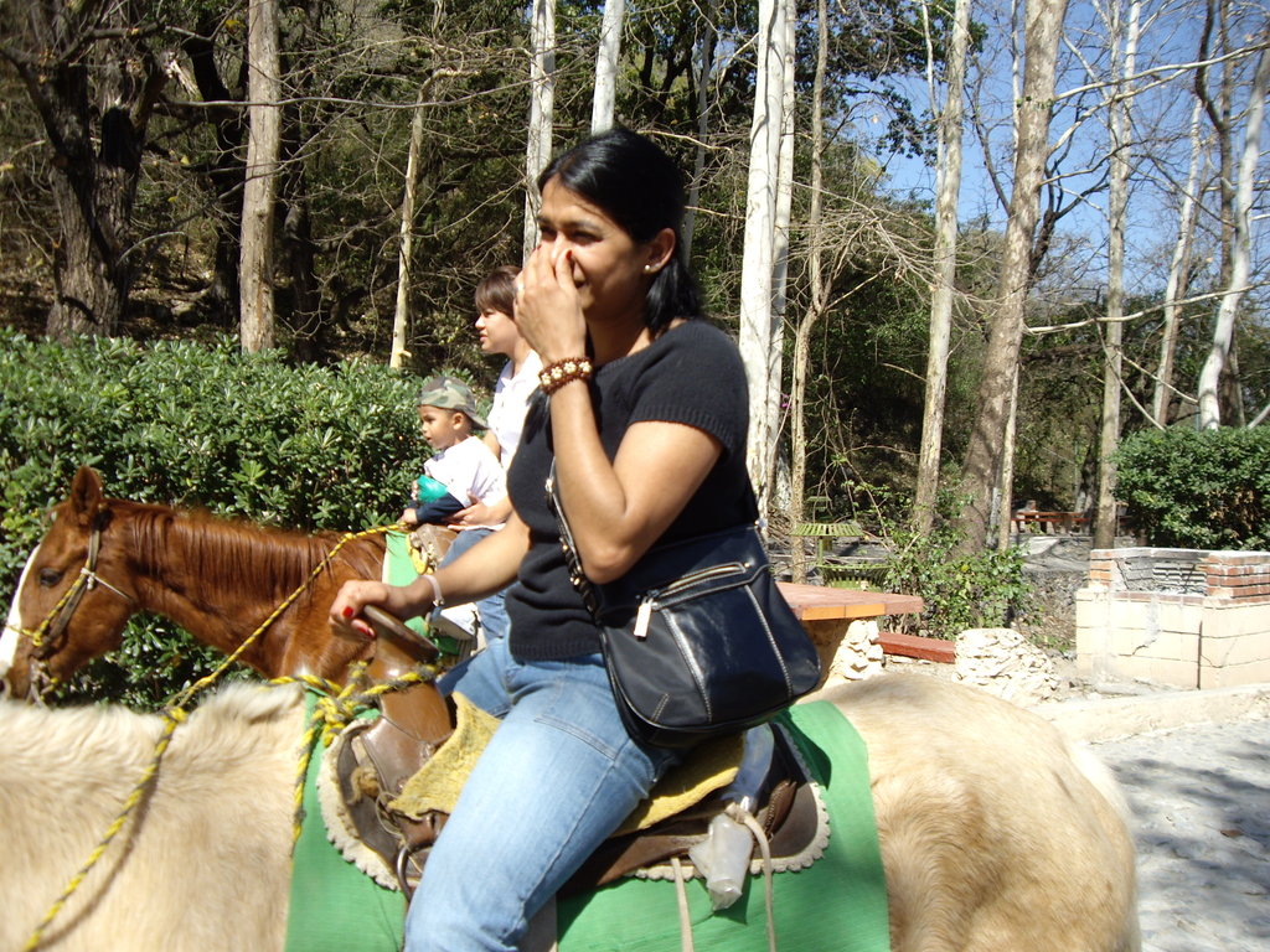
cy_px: 476
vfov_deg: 37.7
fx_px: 1394
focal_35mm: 38
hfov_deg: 49.0
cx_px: 635
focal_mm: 6.2
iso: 50
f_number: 2.7
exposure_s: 1/500
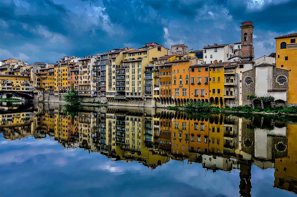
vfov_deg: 37.8
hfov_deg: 54.5
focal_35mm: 35
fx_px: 289
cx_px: 148
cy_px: 98
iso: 250
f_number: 10
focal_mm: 35
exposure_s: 1/60
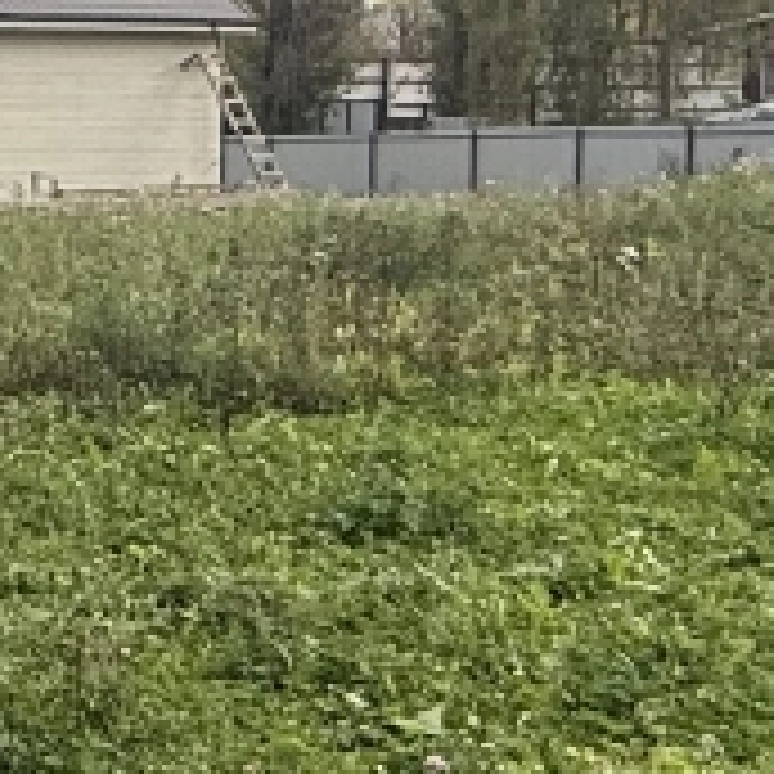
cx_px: -837
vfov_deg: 19.2
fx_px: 2277
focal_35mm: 90
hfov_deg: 15.1
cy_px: 268
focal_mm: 2.22
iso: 50
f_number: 2.2
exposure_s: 1/1125
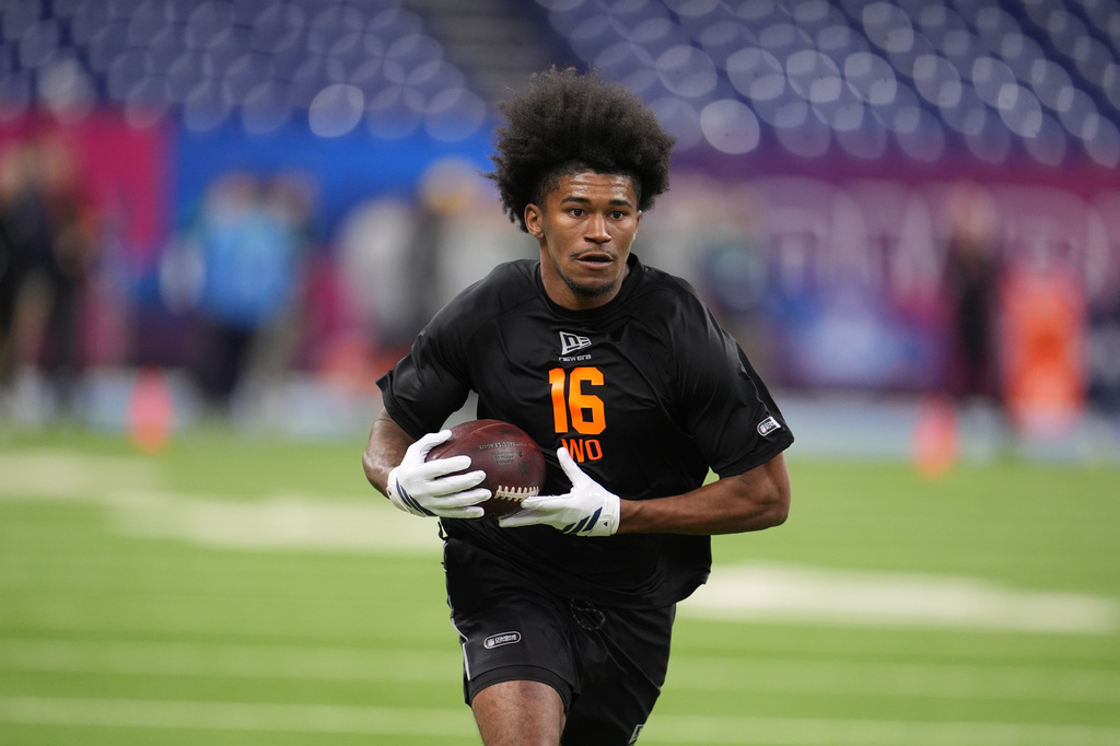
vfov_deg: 3.4
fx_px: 12440
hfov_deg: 5.2
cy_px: 373
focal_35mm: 400
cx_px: 560
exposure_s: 1/2000
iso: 3200
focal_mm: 400
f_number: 2.8
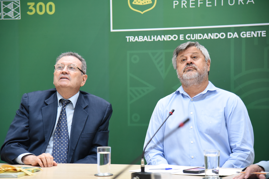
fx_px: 747
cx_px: 130
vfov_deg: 13.7
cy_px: 93
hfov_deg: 20.4
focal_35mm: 100
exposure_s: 1/125
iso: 3200
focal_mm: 95
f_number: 4
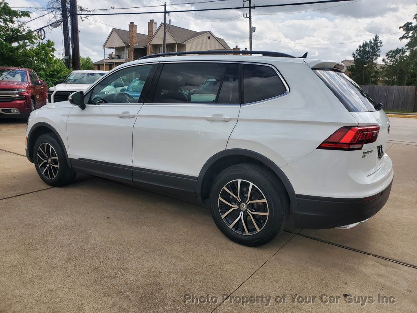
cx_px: 208
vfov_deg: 53.1
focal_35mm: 26
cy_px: 156
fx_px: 313
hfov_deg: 67.3
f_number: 2.4
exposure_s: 1/1470
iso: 50
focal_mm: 4.3
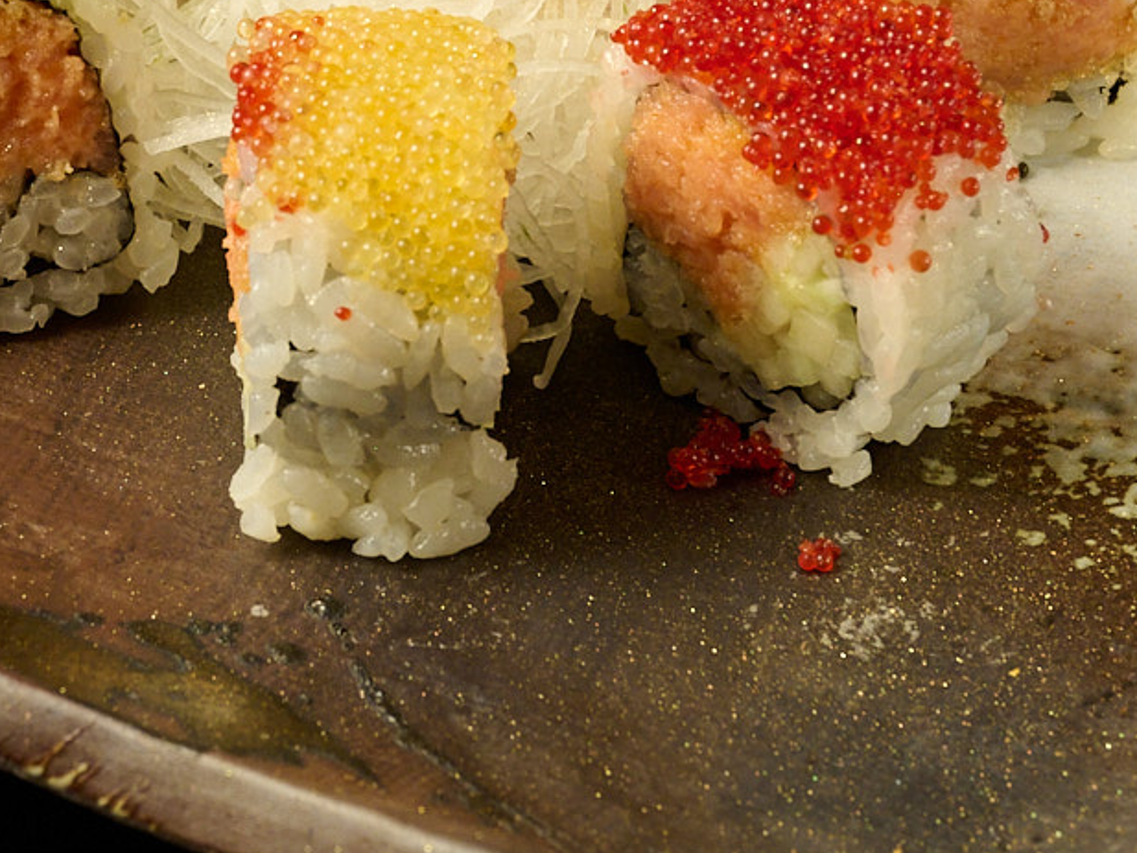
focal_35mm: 166
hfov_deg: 11.9
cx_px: 319
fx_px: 5454
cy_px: 156
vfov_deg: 8.9
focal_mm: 52
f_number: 11
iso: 1250
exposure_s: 1/30
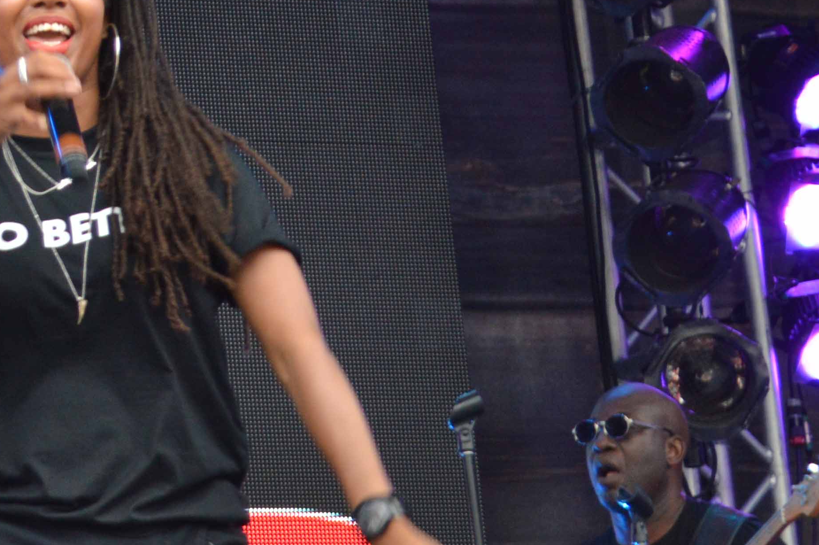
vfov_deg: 7.0
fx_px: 4433
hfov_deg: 10.2
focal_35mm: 195
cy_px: 299
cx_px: -473
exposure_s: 1/100
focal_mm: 40
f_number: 5.3
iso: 400
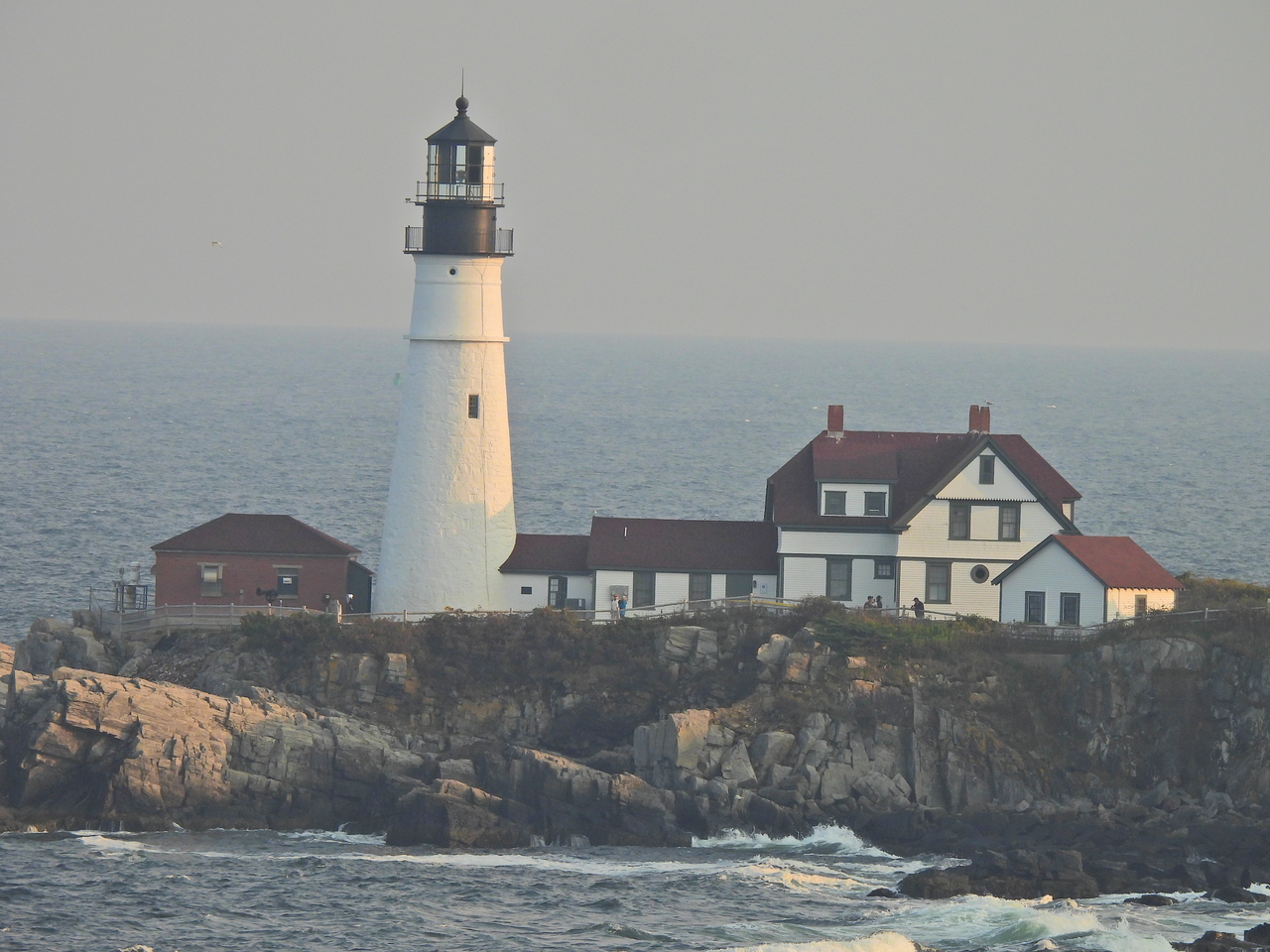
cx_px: 635
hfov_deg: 2.8
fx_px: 25682
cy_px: 476
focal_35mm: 700
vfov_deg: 2.1
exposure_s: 1/500
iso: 160
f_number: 5.6
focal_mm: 125
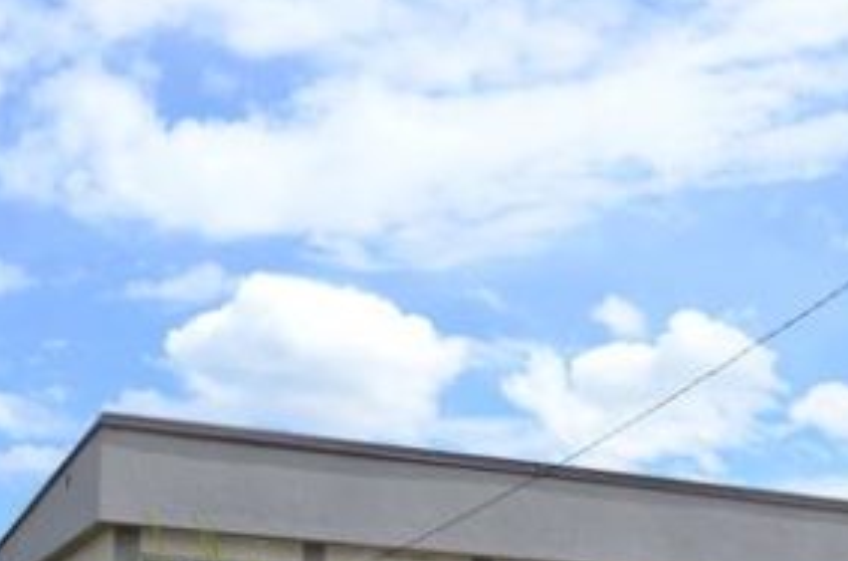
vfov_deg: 17.8
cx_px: 651
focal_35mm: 73
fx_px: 1716
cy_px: 643
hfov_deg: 27.3
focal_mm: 18
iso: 200
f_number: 9
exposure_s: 1/320
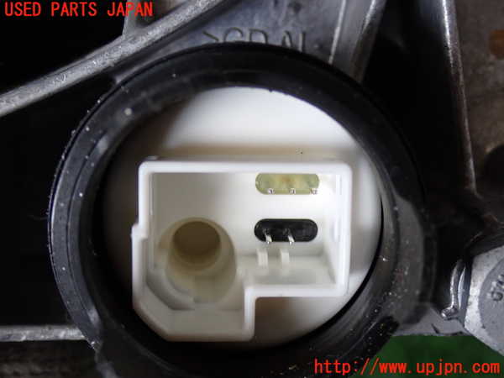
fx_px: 903
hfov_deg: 31.2
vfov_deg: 23.7
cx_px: 252
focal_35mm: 62
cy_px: 189
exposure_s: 1/60
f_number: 3.6
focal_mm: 11.09
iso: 400
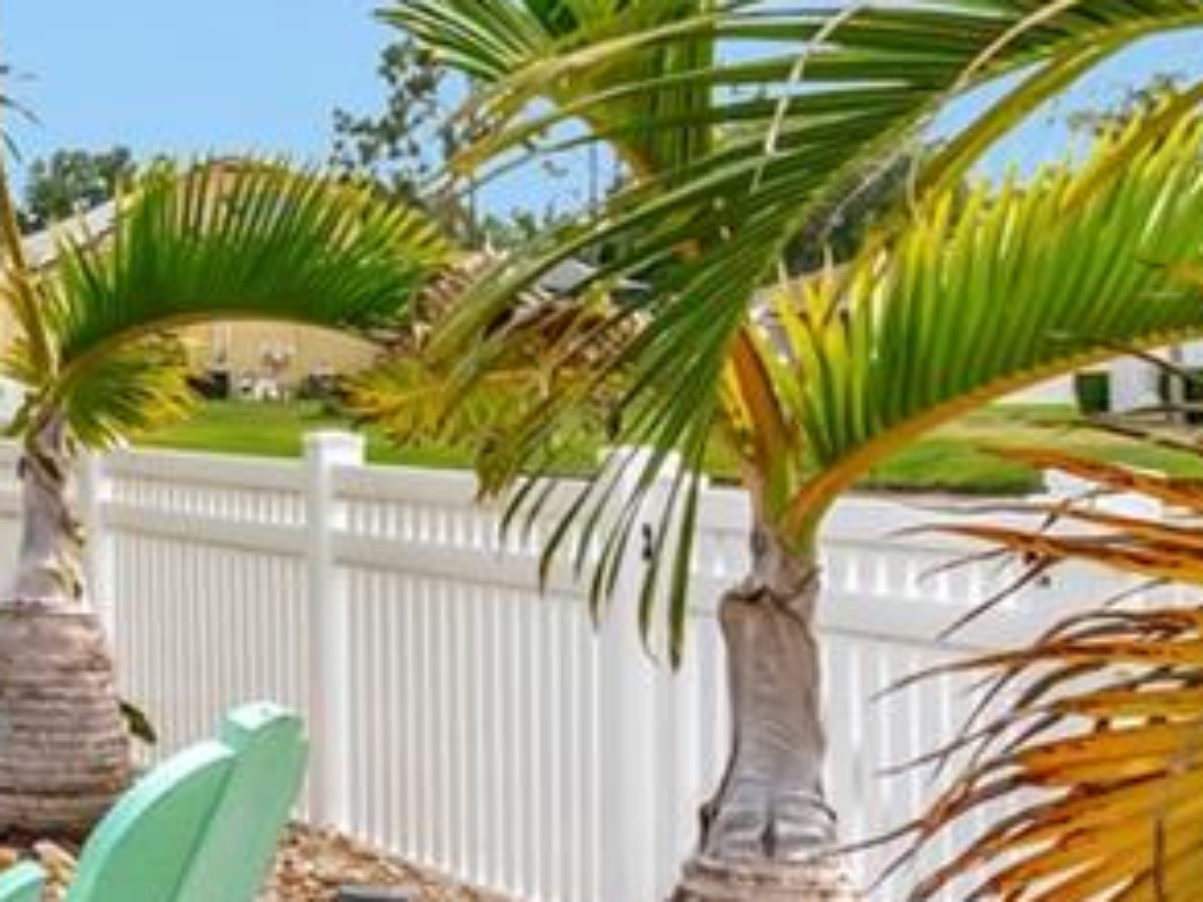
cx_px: -1108
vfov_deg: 18.6
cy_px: 247
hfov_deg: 18.1
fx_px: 2745
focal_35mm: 79
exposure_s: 1/1600
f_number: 7.1
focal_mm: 10
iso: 500
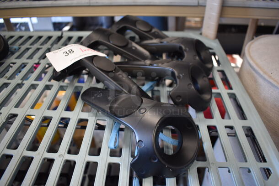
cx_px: 140
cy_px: 93
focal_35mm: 27
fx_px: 209
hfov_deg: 67.3
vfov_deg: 48.0
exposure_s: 1/30
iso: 640
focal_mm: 18
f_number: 4
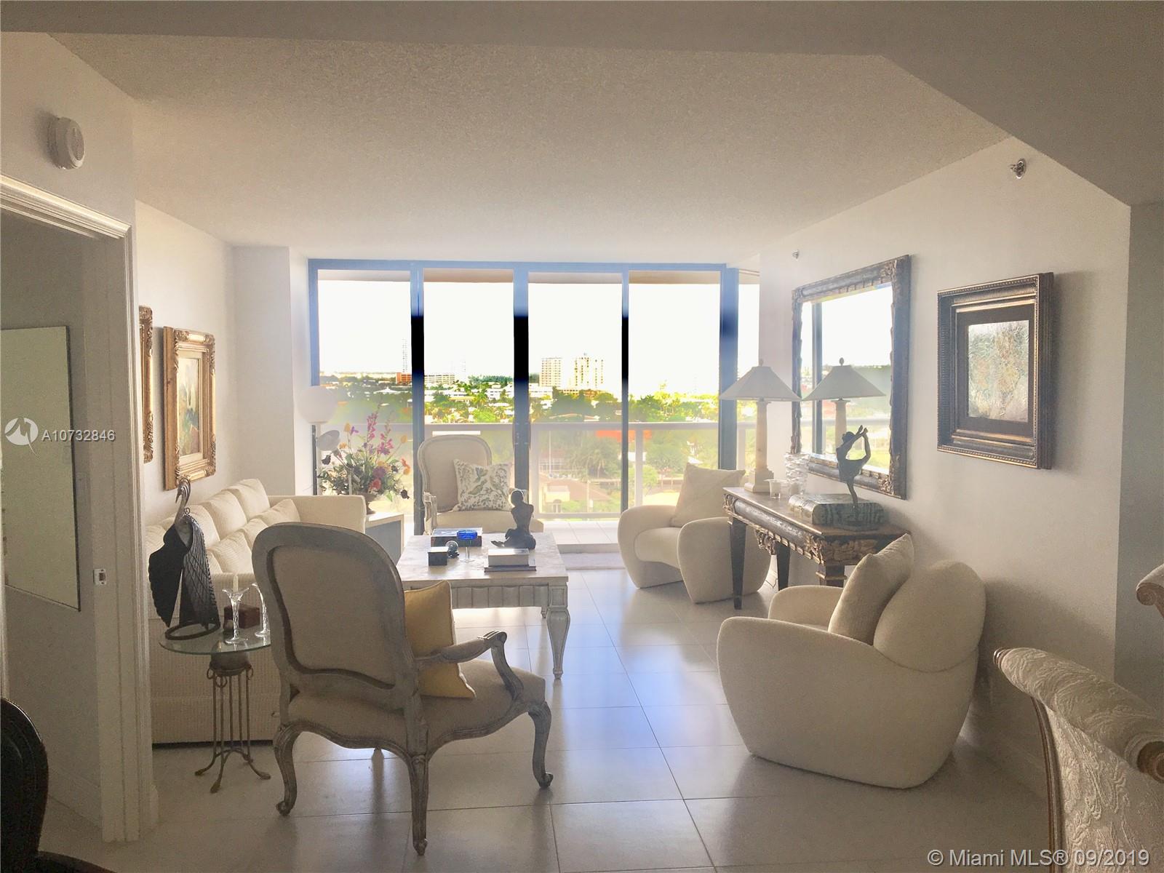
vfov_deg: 48.2
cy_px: 436
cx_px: 582
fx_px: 975
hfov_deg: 61.7
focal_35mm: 29
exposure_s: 1/120
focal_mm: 4.15
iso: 25
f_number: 2.2
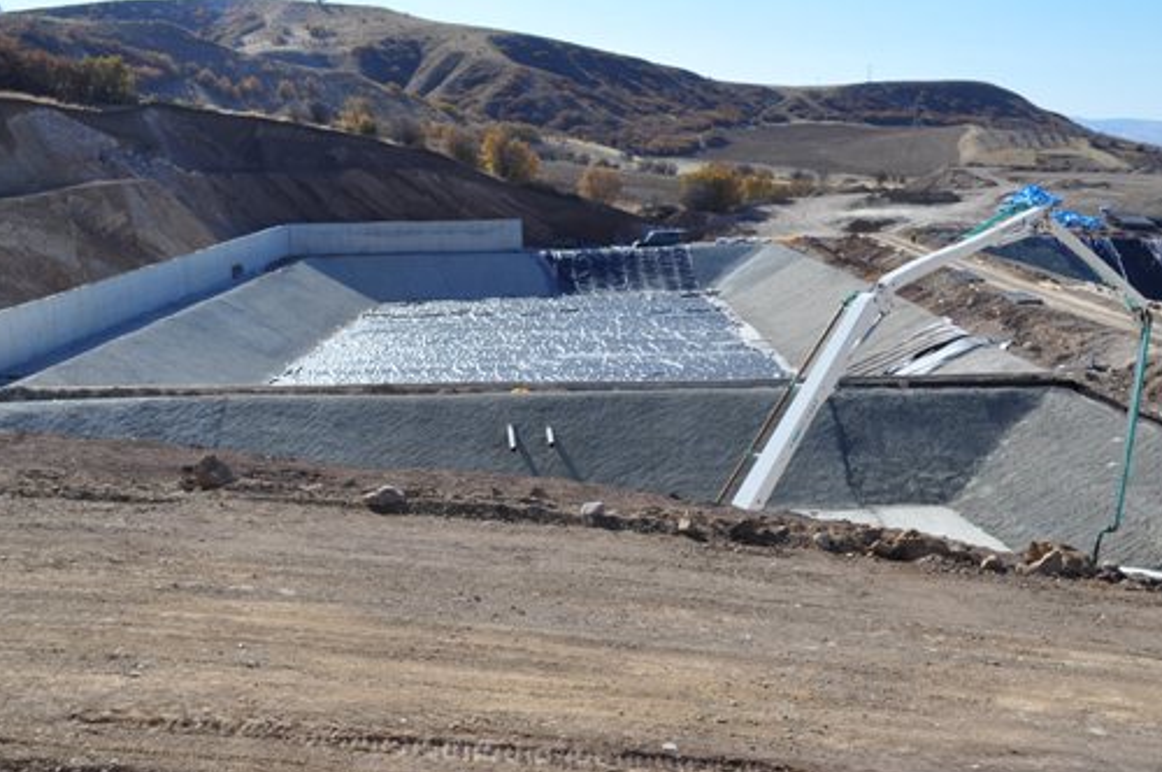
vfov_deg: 31.2
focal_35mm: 42
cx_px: 653
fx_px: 1354
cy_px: 594
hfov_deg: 46.4
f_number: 9
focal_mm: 18
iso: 200
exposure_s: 1/320
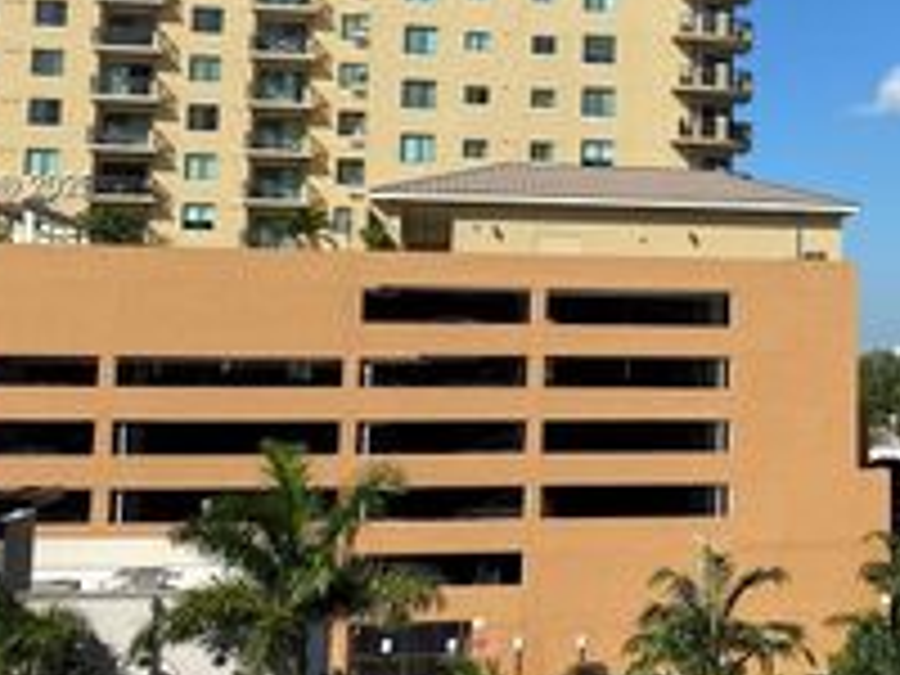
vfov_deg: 22.4
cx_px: 770
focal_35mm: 65
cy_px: 187
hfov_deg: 28.9
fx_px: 1690
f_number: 1.8
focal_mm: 4.25
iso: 32
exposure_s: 1/3846
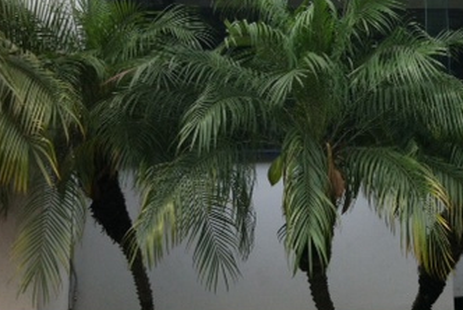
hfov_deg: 27.8
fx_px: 901
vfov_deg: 18.9
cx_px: 417
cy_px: -11
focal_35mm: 70
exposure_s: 1/252
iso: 80
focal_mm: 3.85
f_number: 2.8
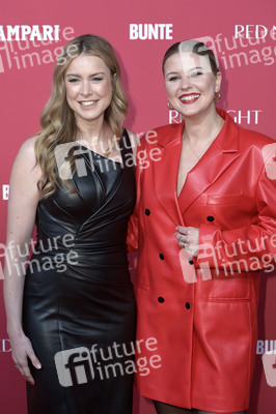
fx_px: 806
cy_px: 207
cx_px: 138
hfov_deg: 19.4
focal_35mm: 70
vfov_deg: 28.9
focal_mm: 70
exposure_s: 1/400
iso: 1600
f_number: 5
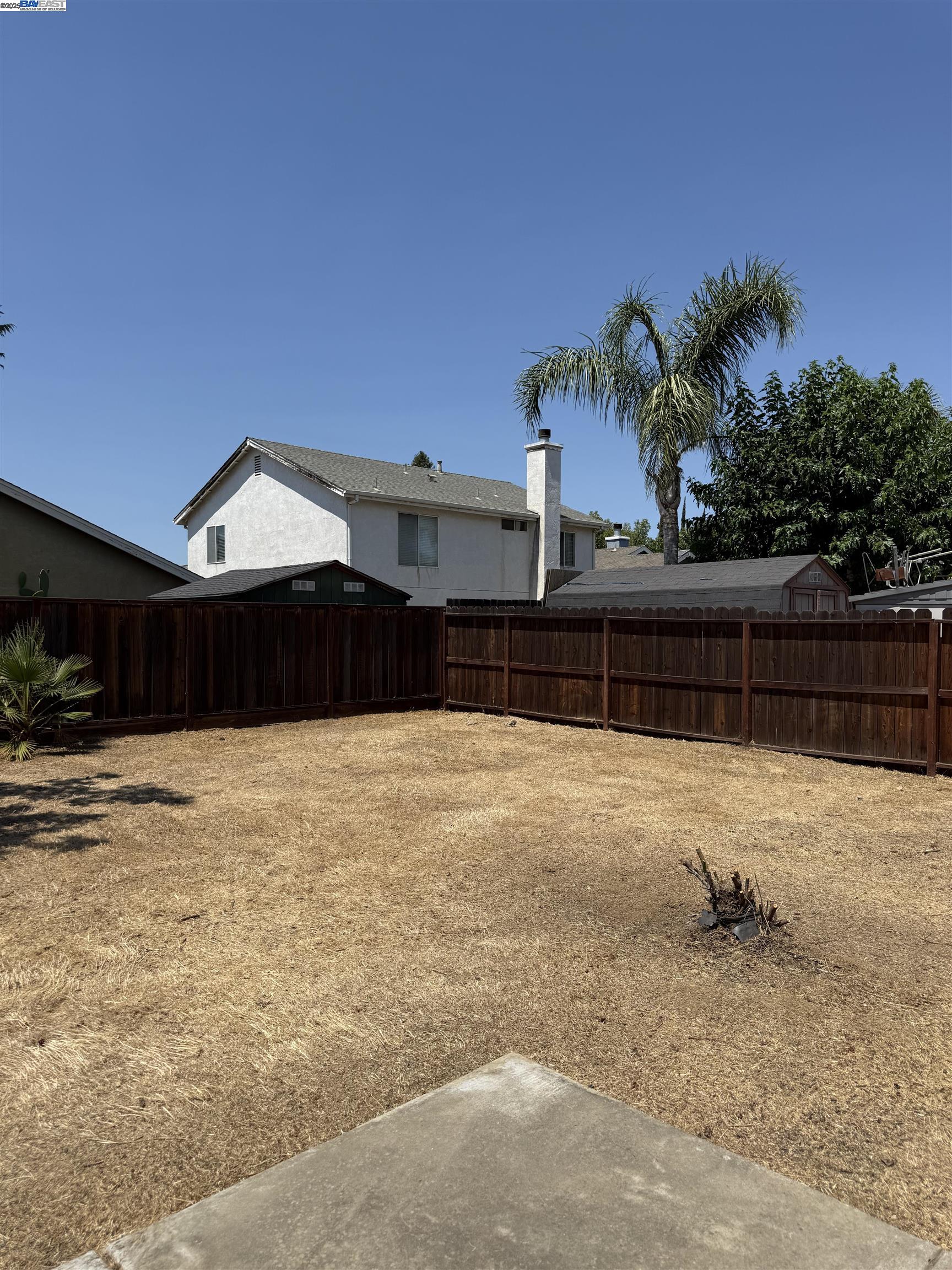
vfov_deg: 71.6
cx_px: 476
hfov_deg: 56.8
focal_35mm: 24
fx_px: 880
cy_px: 635
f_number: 1.78
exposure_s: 1/6711
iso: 80
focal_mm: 6.76
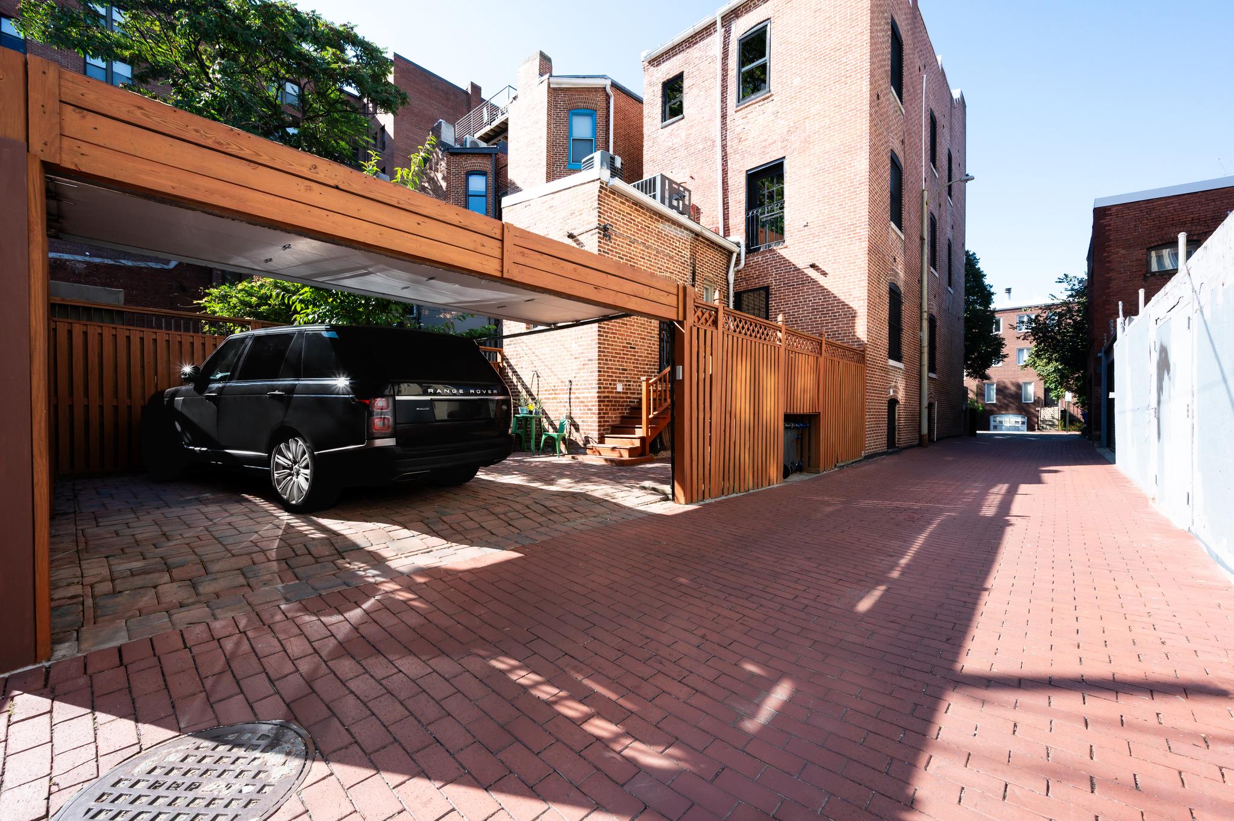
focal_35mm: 14
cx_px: 617
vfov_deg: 81.1
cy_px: 410
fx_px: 479
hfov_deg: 104.3
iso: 800
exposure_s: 1/400
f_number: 10
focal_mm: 14
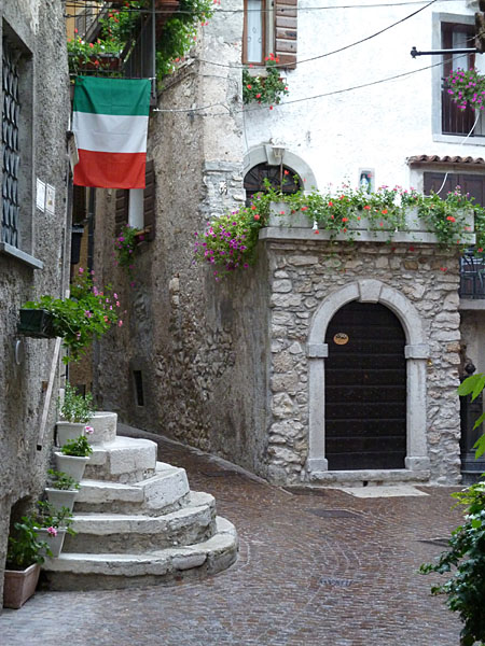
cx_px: 242
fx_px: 1345
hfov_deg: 20.4
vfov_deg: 27.0
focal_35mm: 72
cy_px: 323
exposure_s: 1/15
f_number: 4.1
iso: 400
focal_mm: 11.9
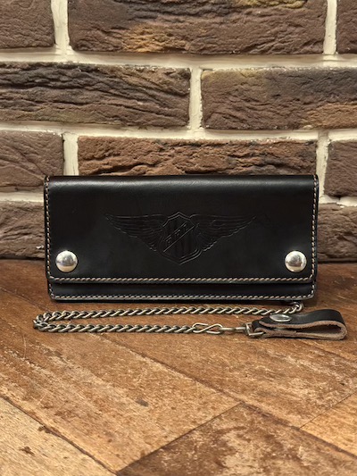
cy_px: 238
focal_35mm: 48
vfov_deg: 39.6
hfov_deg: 30.3
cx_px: 178
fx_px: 660
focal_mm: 6.76
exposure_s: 1/24
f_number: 1.78
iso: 640
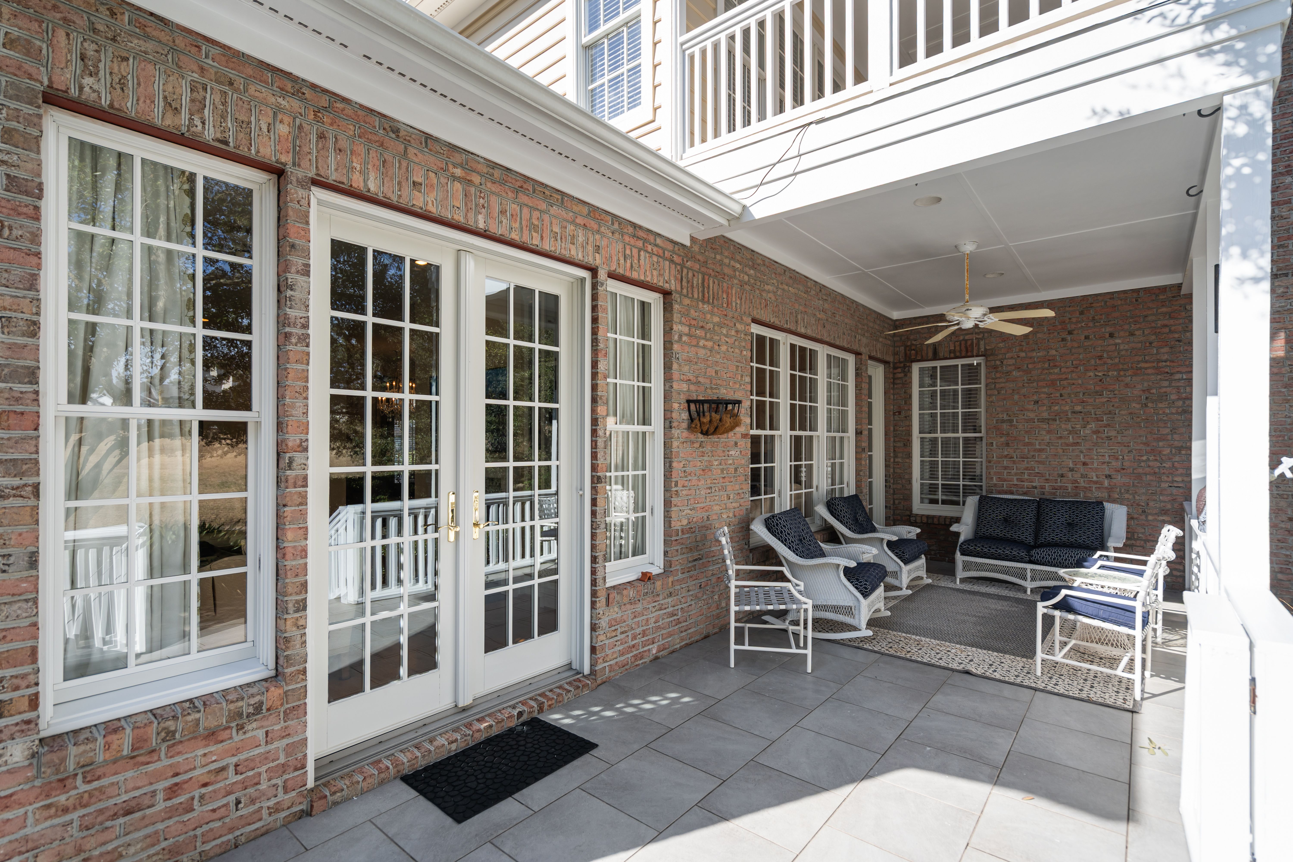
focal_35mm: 16
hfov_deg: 96.7
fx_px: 575
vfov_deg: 73.7
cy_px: 431
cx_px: 646
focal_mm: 16
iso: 100
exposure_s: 1/320
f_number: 4
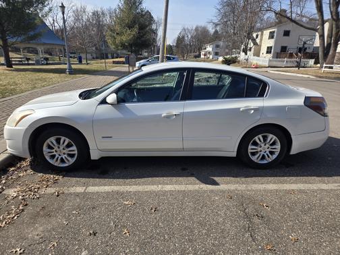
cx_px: 170
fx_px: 226
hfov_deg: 73.9
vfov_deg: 58.9
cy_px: 128
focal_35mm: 23
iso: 25
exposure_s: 1/1550
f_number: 1.8
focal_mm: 5.4
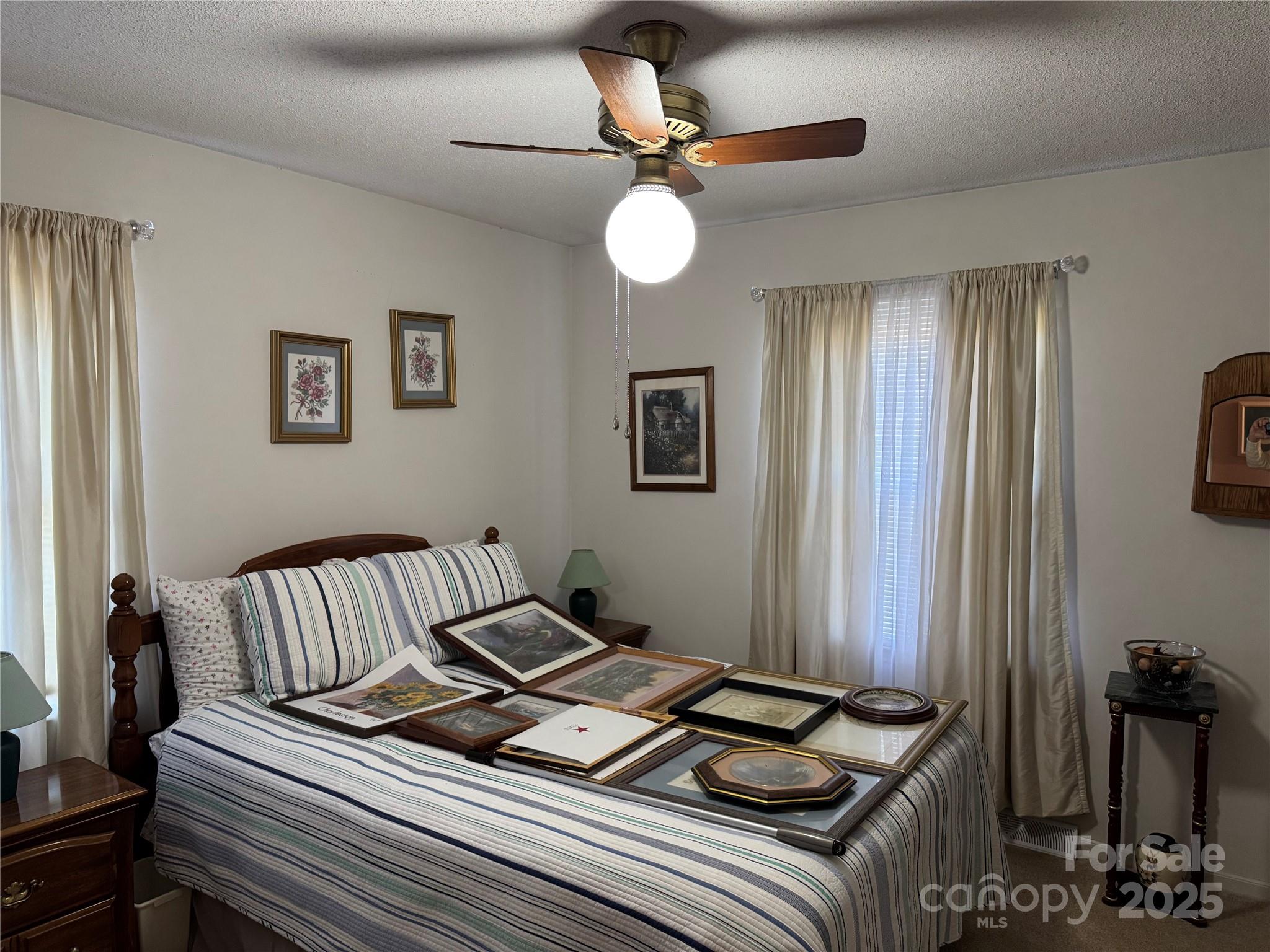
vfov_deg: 56.8
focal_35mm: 24
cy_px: 476
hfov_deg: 71.6
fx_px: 881
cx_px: 635
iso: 320
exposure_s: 1/60
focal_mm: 6.76
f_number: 1.78
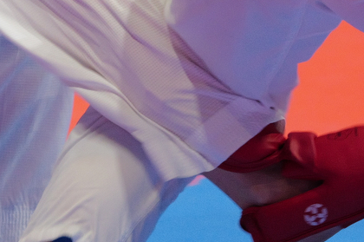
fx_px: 7574
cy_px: -352
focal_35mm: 750
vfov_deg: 1.8
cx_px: -243
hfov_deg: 2.7
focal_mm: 126
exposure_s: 1/1000
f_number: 2.8
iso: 2000
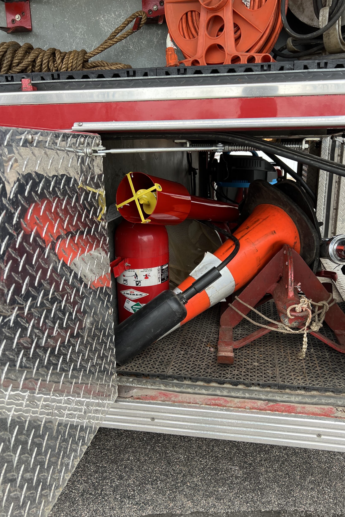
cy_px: 265
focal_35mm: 28
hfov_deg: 46.4
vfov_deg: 65.5
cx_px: 187
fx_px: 402
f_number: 1.5
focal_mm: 5.7
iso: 64
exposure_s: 1/121
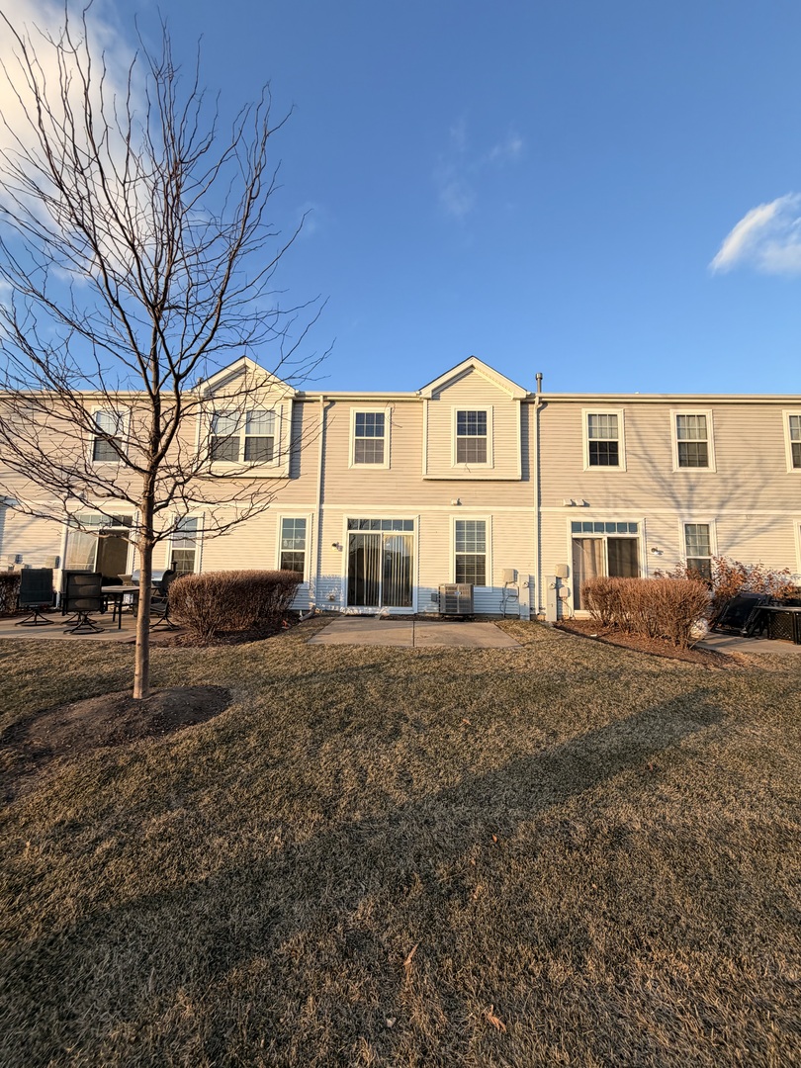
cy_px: 534
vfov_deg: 102.1
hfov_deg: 85.7
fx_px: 432
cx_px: 400
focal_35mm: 14
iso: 64
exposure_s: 1/472
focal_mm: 2.22
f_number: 2.2
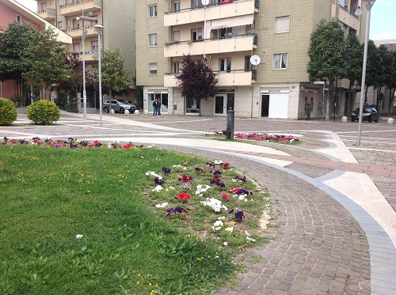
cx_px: 198
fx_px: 400
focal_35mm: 35
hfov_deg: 52.7
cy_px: 148
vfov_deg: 40.6
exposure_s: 1/864
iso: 50
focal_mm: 4.28
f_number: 2.4
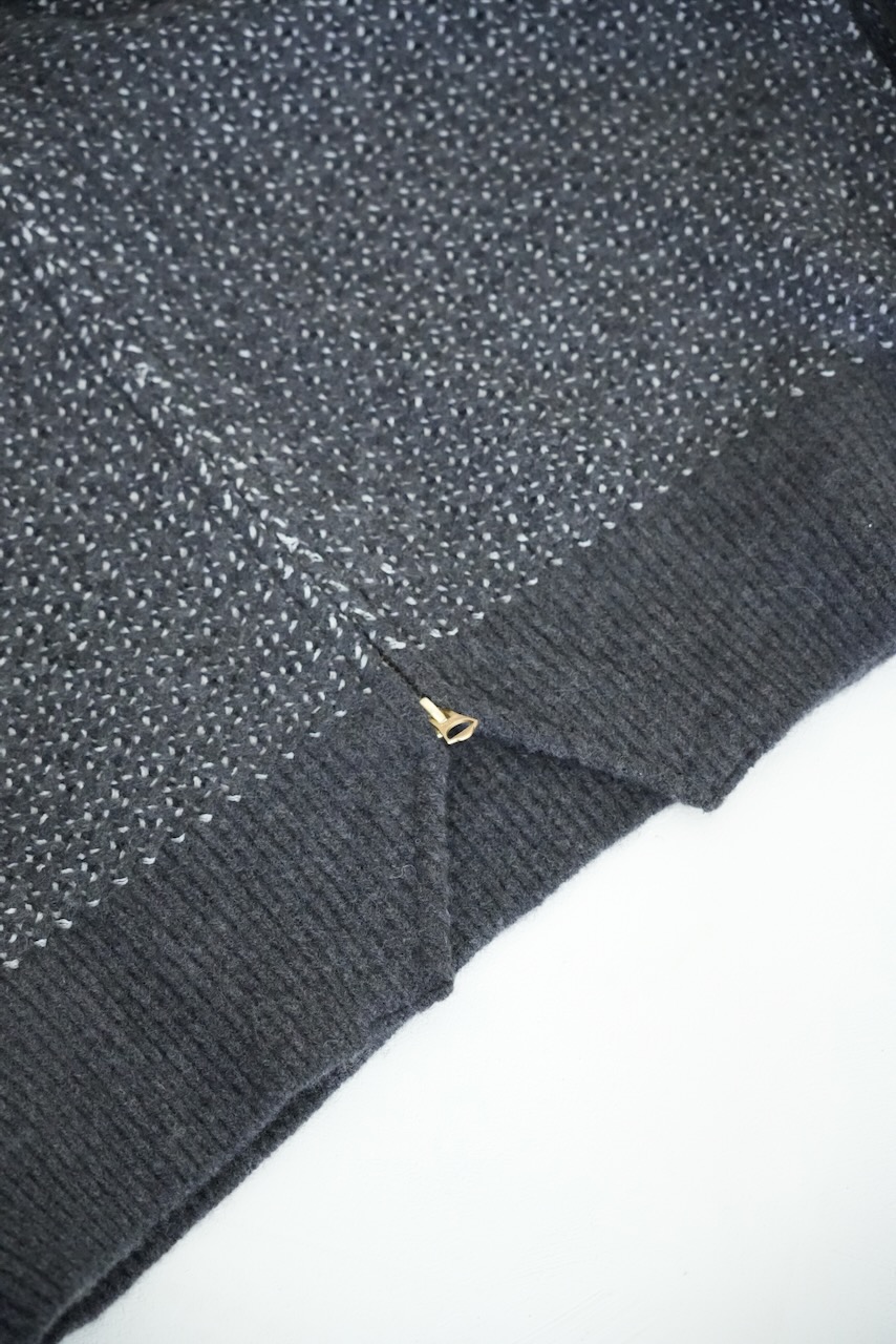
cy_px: 672
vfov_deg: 24.5
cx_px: 448
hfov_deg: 16.5
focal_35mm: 83
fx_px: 3097
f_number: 4
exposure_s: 1/500
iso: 12800
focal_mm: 83
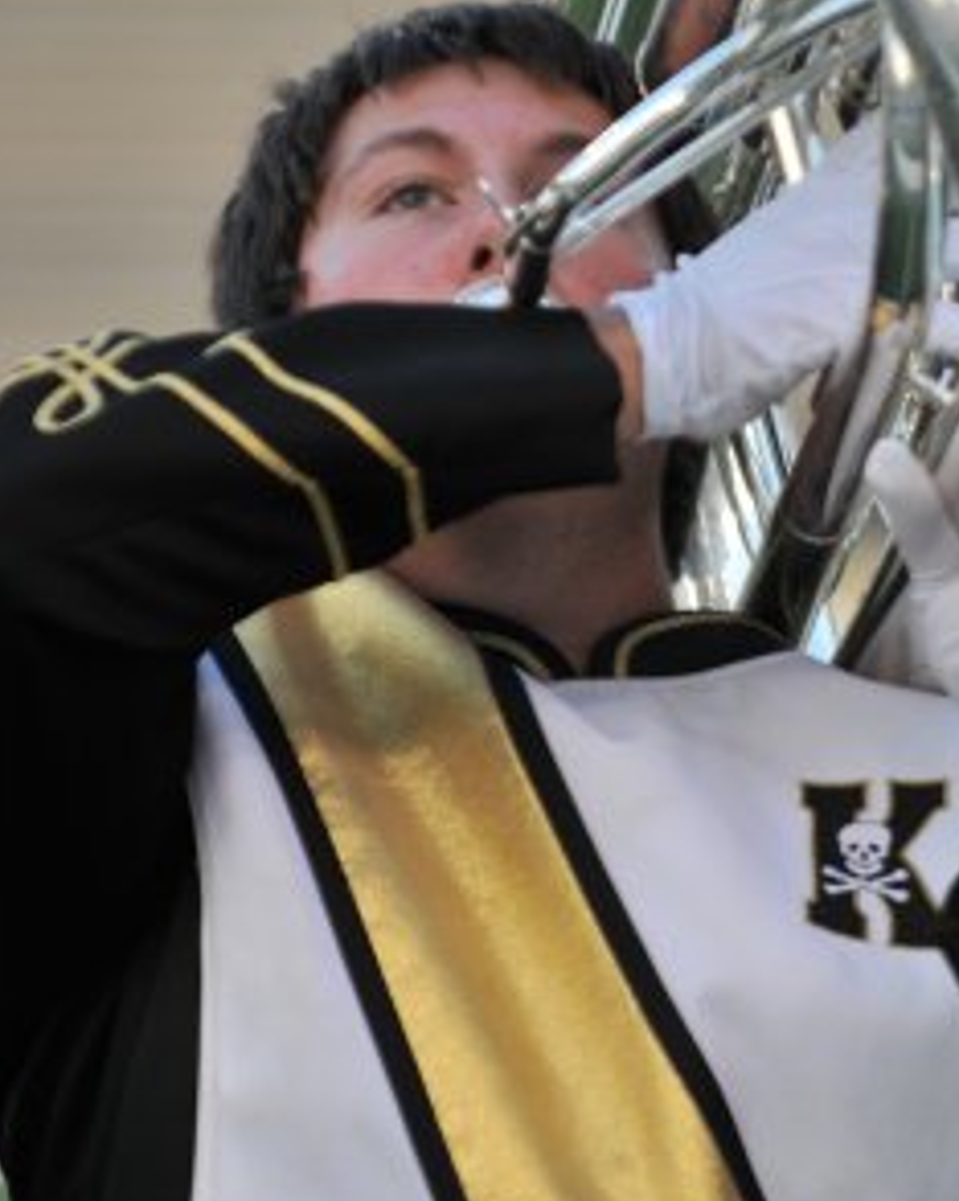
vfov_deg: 3.4
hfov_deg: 2.7
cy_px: 320
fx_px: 20457
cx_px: 580
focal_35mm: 576
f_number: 2.8
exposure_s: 1/400
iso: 200
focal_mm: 200
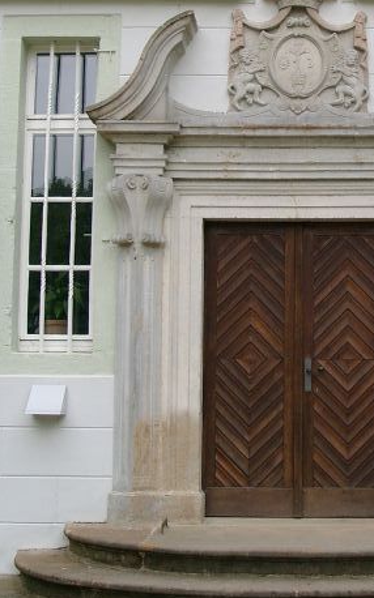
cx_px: 306
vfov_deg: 27.7
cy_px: 197
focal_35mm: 74
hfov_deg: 17.4
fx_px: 1208
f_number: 4
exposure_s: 1/127
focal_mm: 8.4
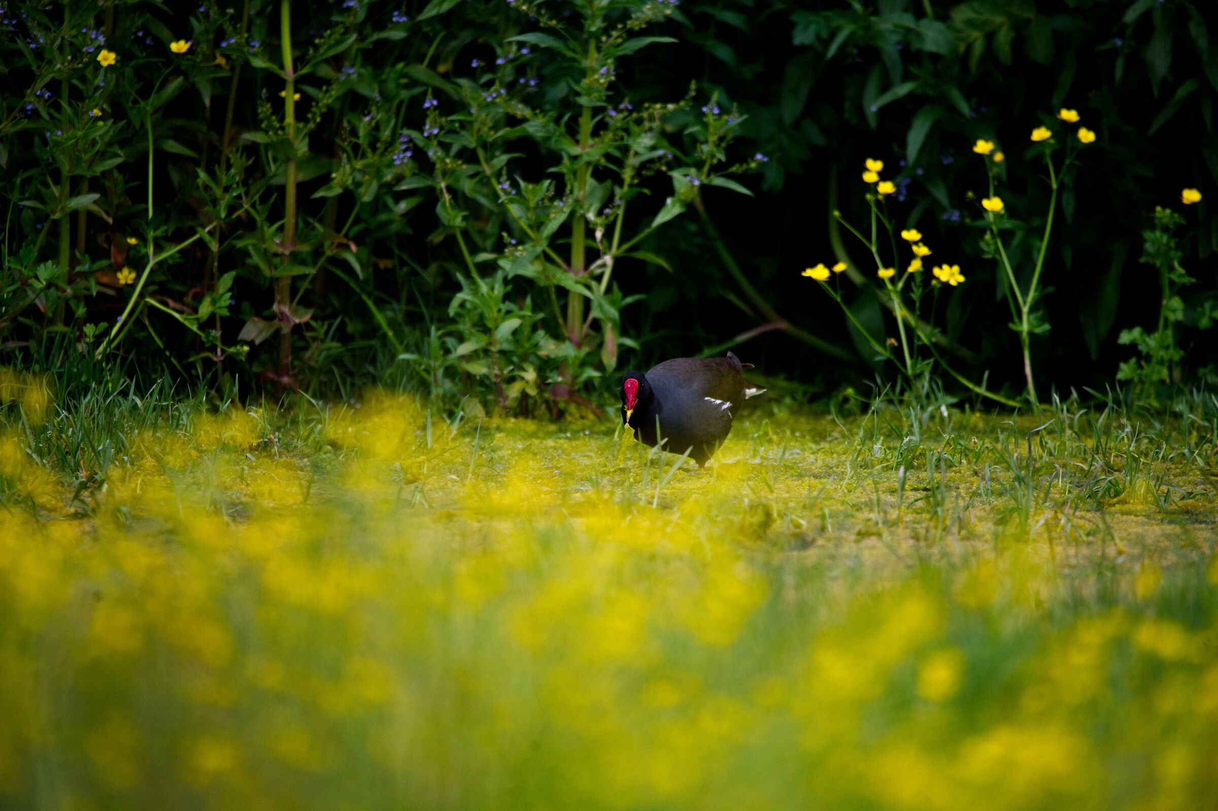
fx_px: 20291
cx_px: 609
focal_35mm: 600
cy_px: 406
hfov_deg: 3.4
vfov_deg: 2.3
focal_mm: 600
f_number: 6.3
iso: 560
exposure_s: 1/2000
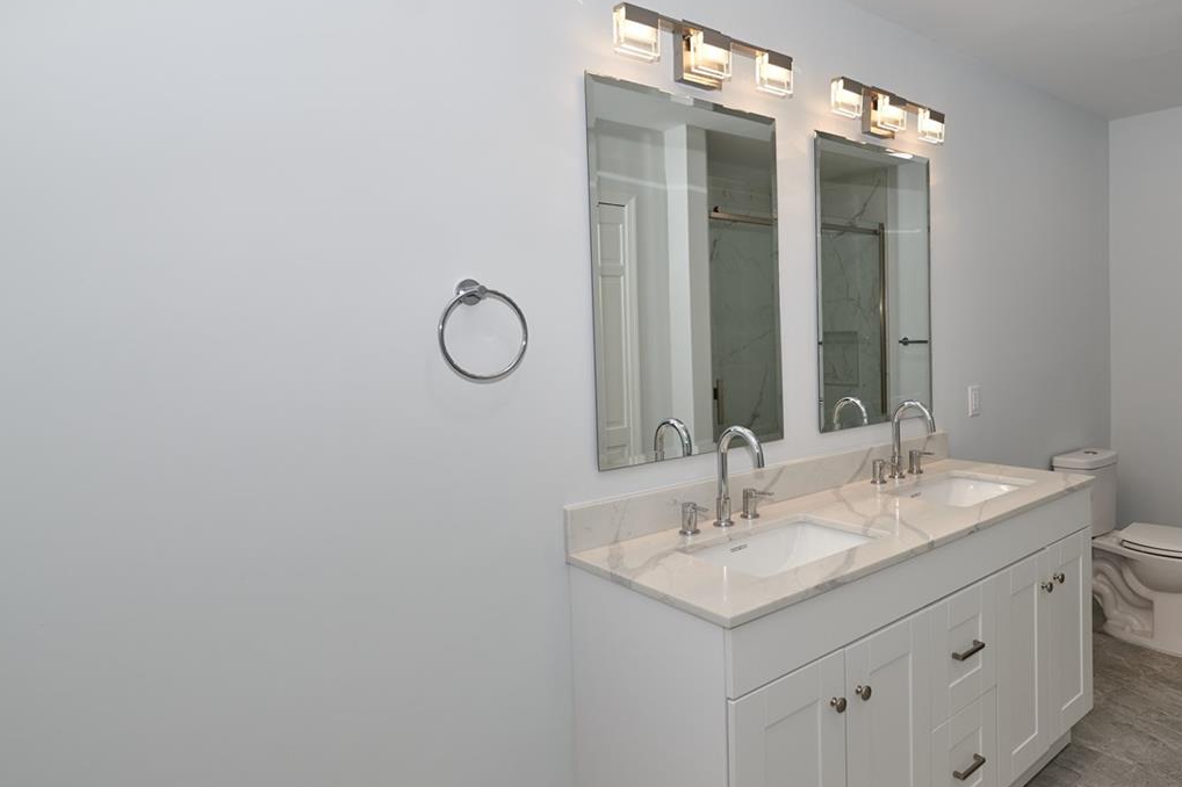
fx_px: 722
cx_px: 769
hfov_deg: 76.6
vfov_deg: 57.1
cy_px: 349
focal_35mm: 22
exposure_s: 1/200
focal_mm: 14
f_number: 4
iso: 100
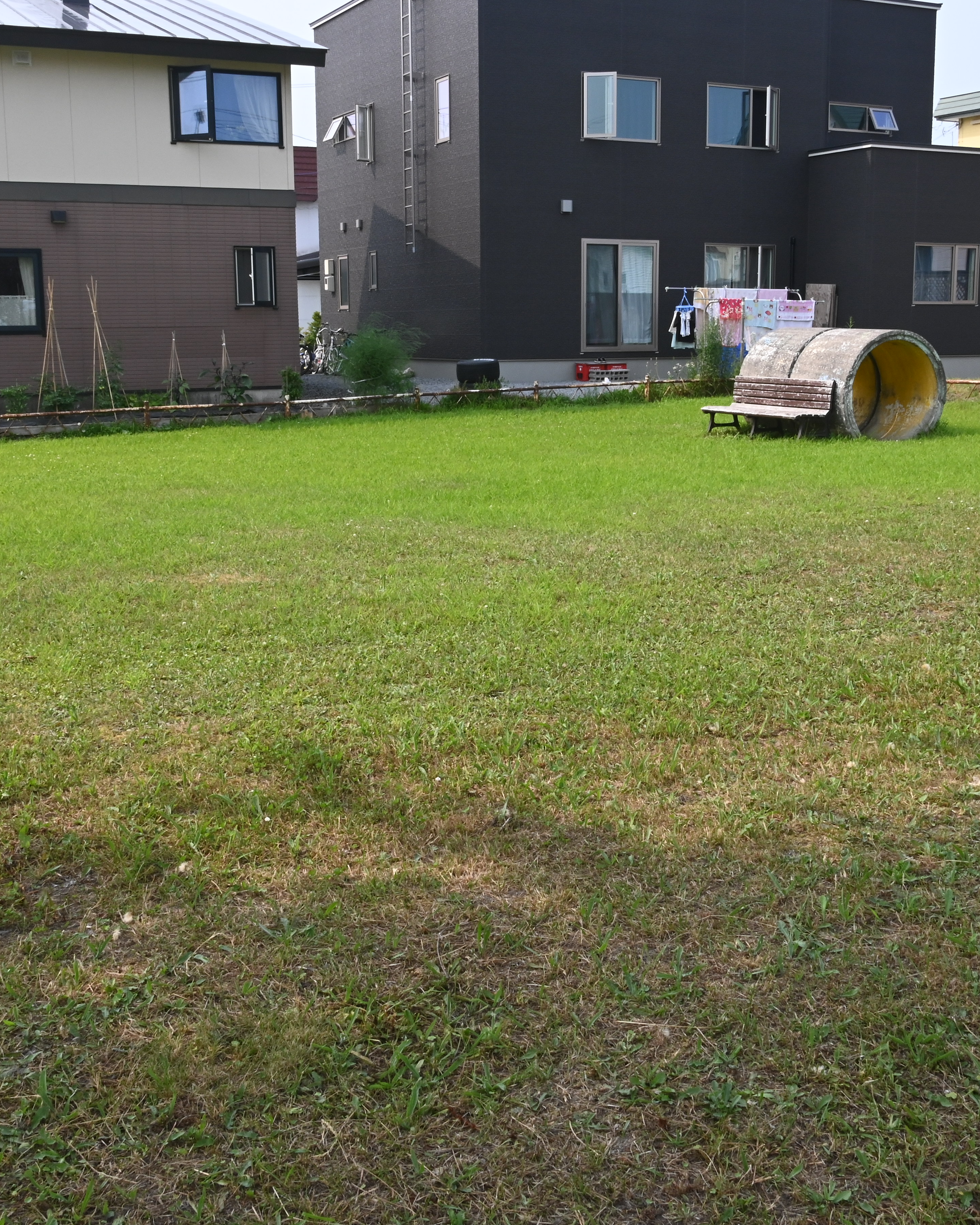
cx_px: 506
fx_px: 1414
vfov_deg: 46.8
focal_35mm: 39
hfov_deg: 38.2
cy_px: 620
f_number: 20
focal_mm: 18
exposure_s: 1/100
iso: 400
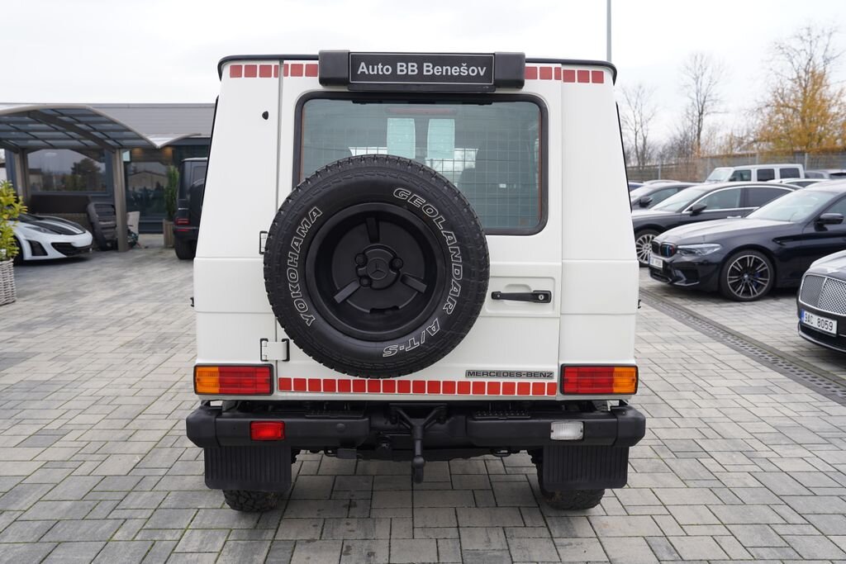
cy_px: 282
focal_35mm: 30
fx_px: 705
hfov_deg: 61.9
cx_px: 423
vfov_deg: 43.6
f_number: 4.5
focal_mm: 30
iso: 100
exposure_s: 1/80
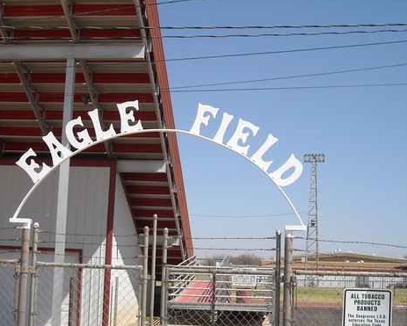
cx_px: 174
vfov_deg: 25.8
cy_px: 161
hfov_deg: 31.9
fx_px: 711
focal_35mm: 59
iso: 64
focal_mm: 5.7
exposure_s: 1/369
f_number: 5.6
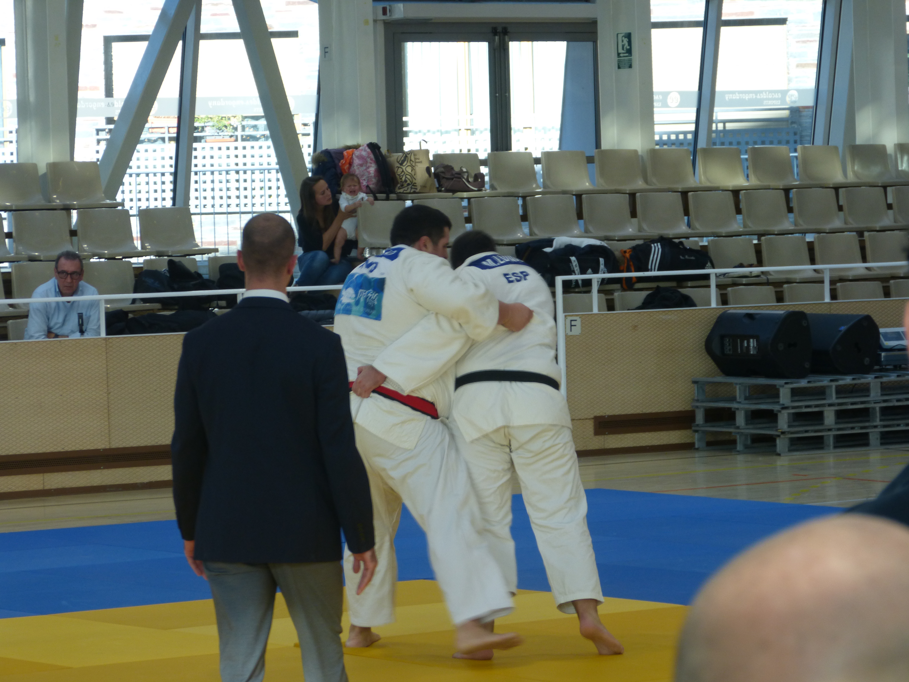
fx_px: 4228
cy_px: 341
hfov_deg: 12.3
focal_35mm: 161
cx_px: 454
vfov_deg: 9.2
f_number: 3.7
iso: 125
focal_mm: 29
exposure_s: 1/80
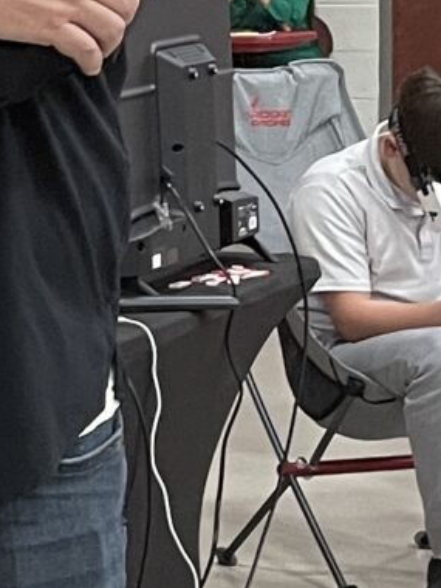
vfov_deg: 11.3
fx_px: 2973
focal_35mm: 175
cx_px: -856
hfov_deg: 7.5
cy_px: 113
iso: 160
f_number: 1.6
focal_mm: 4.2
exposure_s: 1/60
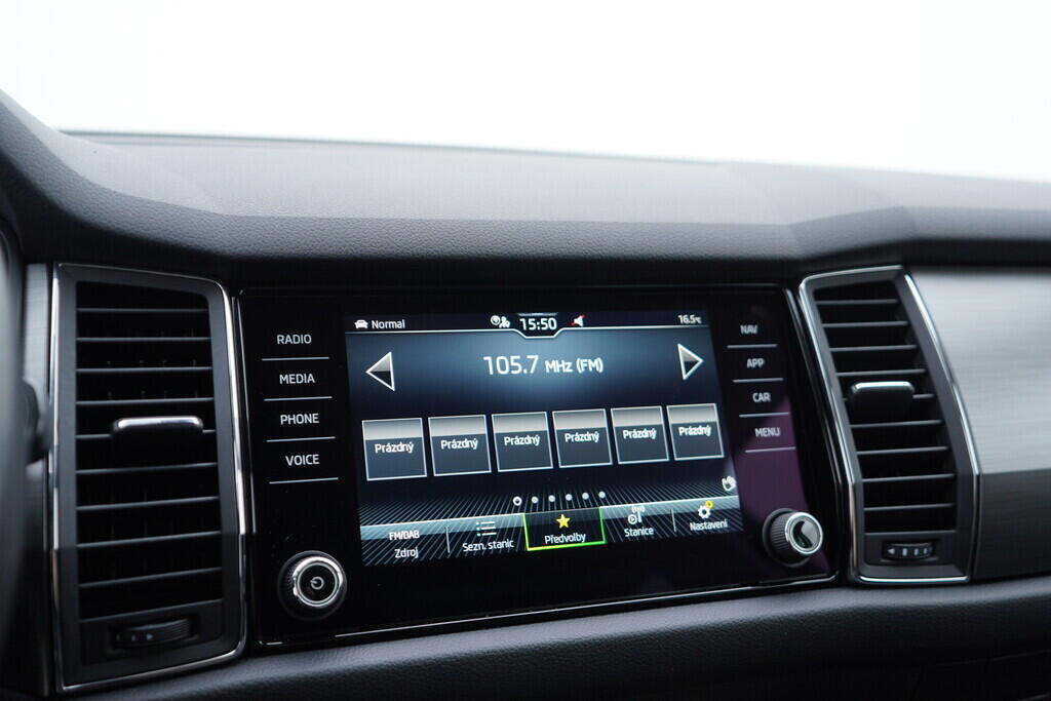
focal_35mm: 36
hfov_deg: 53.1
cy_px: 350
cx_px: 526
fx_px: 1051
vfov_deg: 36.9
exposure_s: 1/40
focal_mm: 24
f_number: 2.8
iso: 125
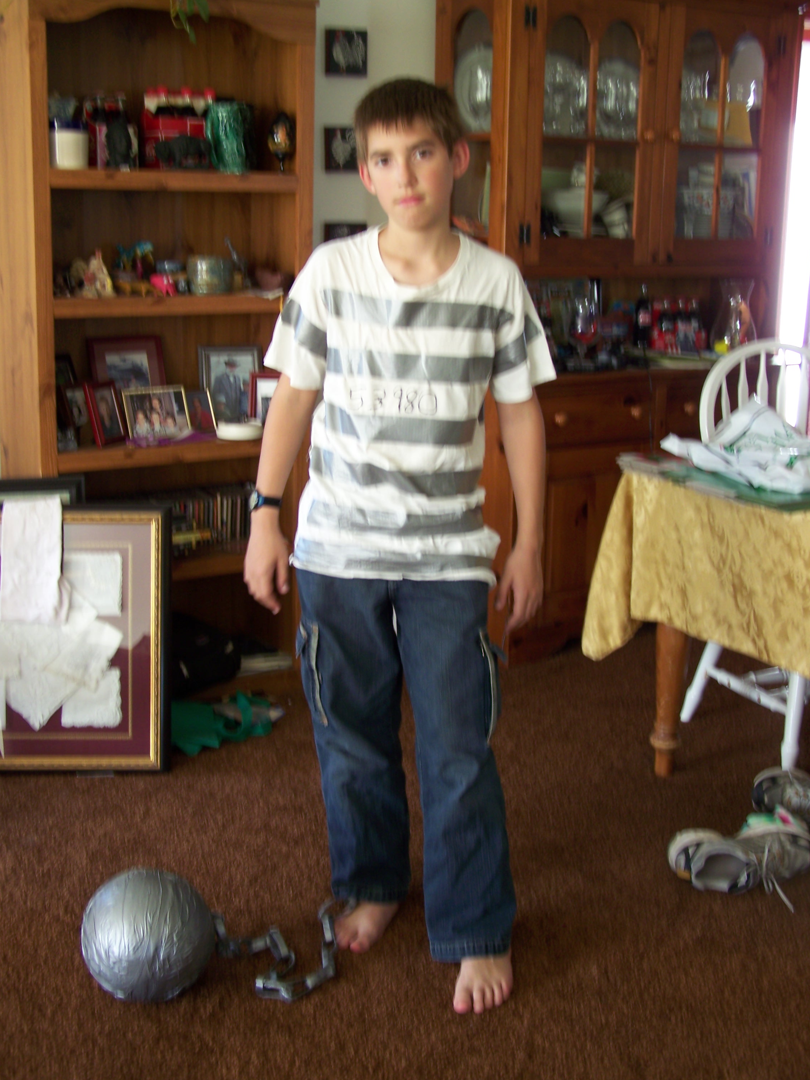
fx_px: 1529
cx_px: 398
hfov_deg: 29.7
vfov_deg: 38.9
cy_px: 537
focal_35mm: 49
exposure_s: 1/8
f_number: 3
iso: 64
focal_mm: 8
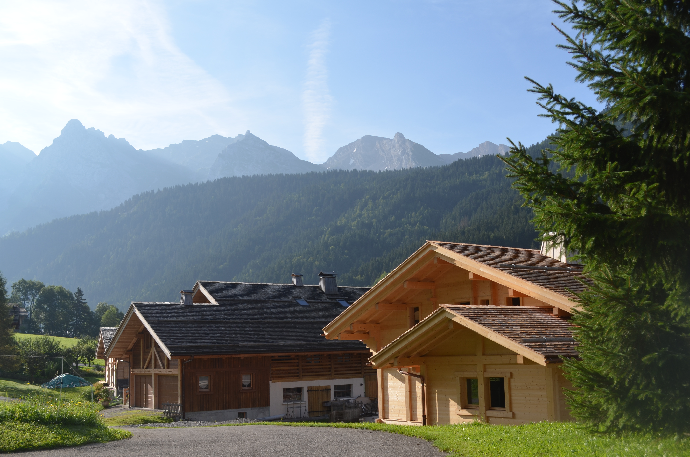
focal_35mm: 39
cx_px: 345
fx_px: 746
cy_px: 228
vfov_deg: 34.1
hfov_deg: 49.6
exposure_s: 1/200
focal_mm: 26
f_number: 9
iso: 100
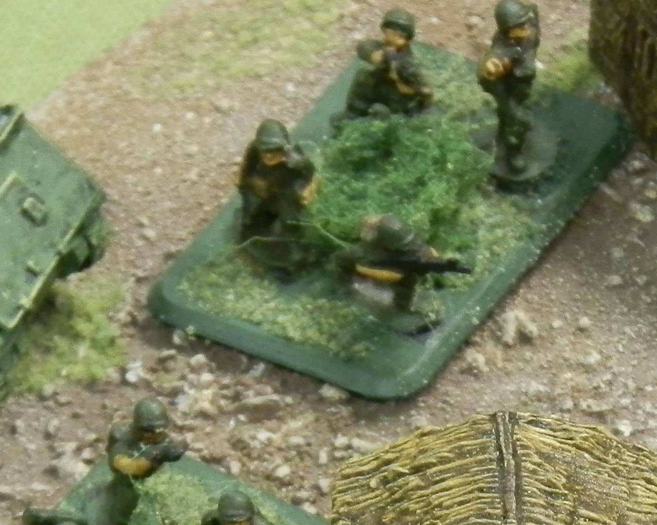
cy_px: 640
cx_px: 411
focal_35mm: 455
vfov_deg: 3.4
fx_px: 8846
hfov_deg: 4.3
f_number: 4.2
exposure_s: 1/13
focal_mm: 25.04
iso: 200
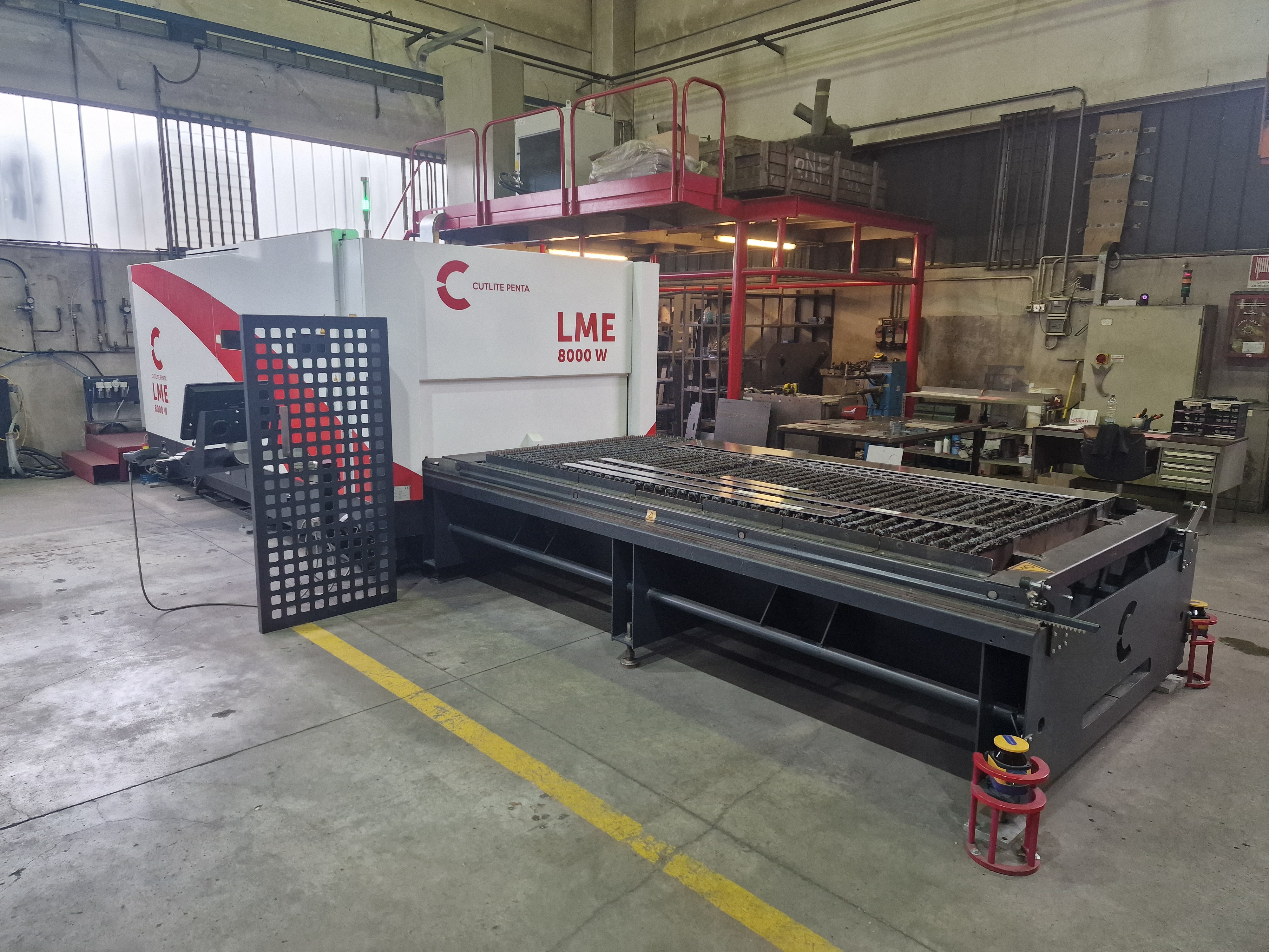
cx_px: 634
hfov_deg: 73.9
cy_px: 476
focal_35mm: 23
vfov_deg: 58.9
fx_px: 843
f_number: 1.8
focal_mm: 6.4
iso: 400
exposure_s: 1/100
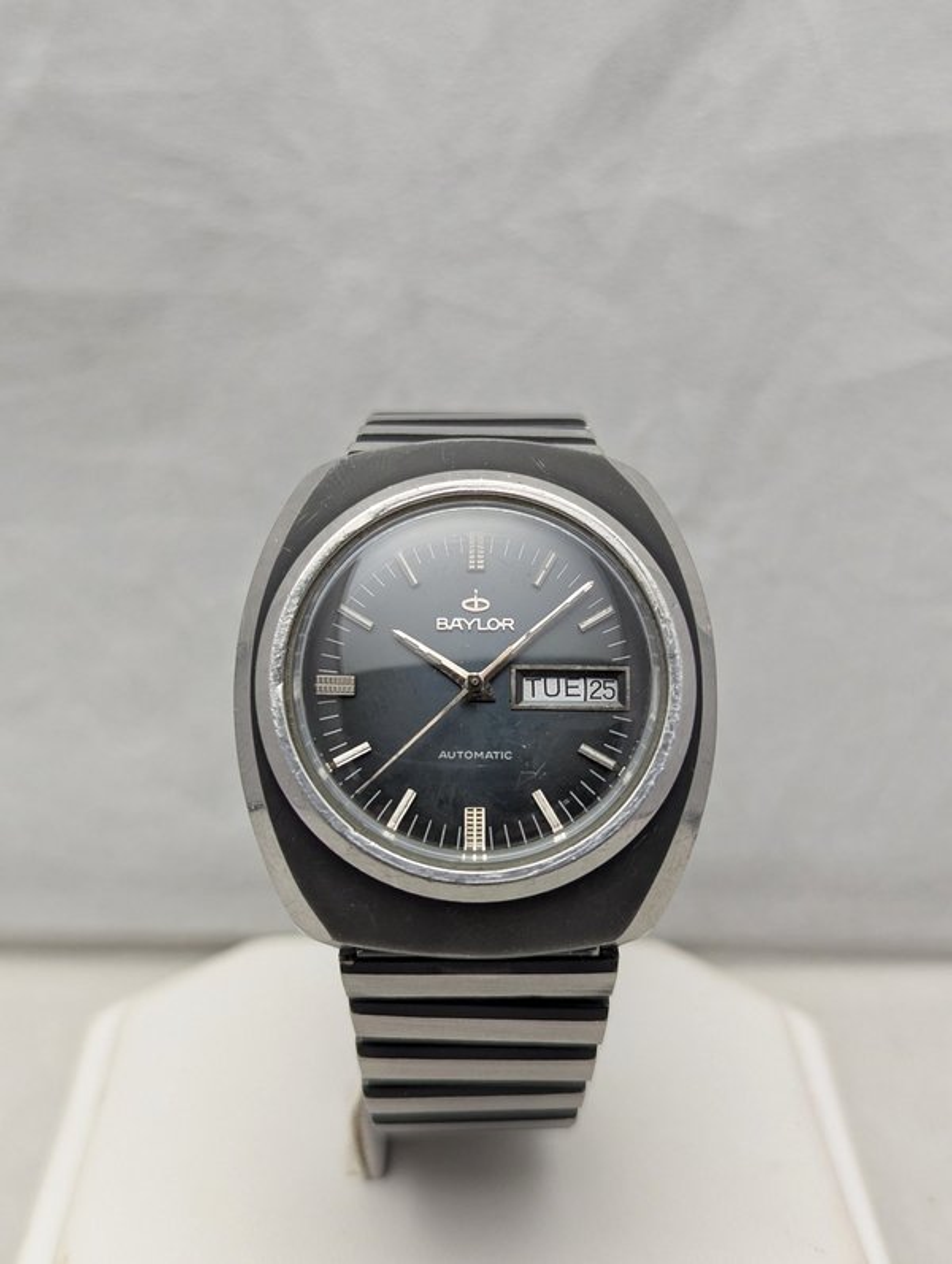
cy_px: 632
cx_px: 476
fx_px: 1756
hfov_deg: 30.3
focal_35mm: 48
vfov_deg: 39.6
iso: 97
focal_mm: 6.81
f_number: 1.85
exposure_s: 1/24
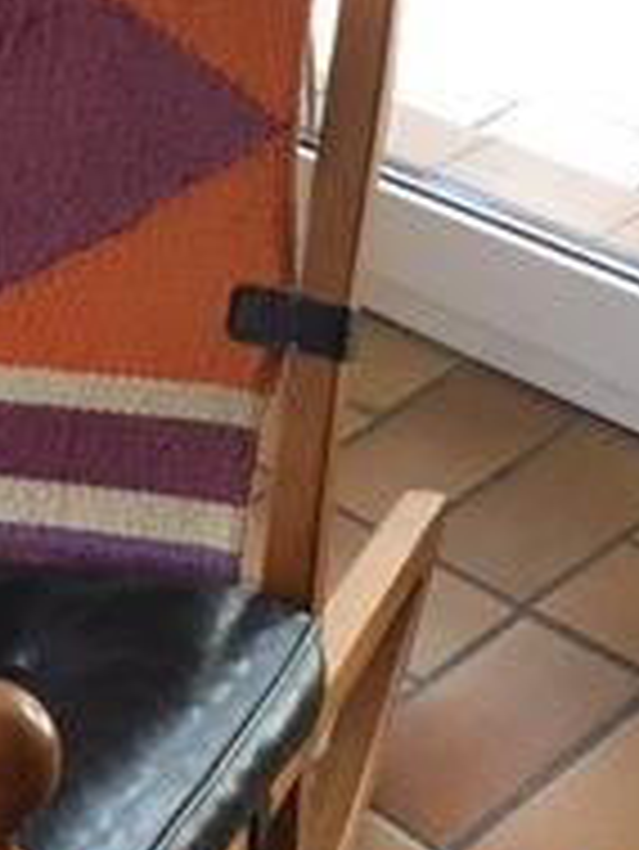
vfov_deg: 20.0
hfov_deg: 14.4
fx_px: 2409
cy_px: 342
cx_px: -202
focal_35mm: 98
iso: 50
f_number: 2.2
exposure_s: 1/33
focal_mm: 4.15
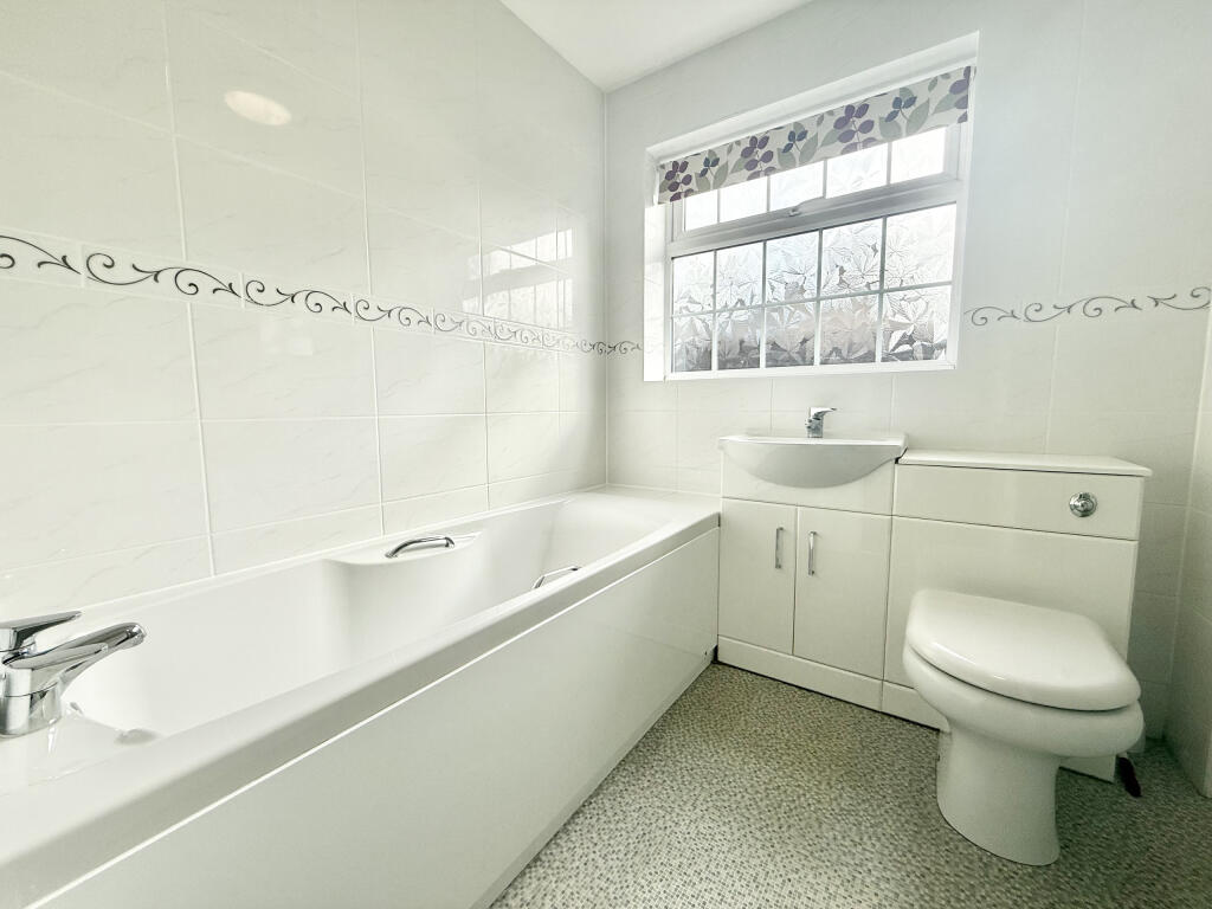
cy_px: 454
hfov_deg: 102.1
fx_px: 490
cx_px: 606
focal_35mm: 14
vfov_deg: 85.7
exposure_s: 1/613
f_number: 2.2
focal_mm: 2.22
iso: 64
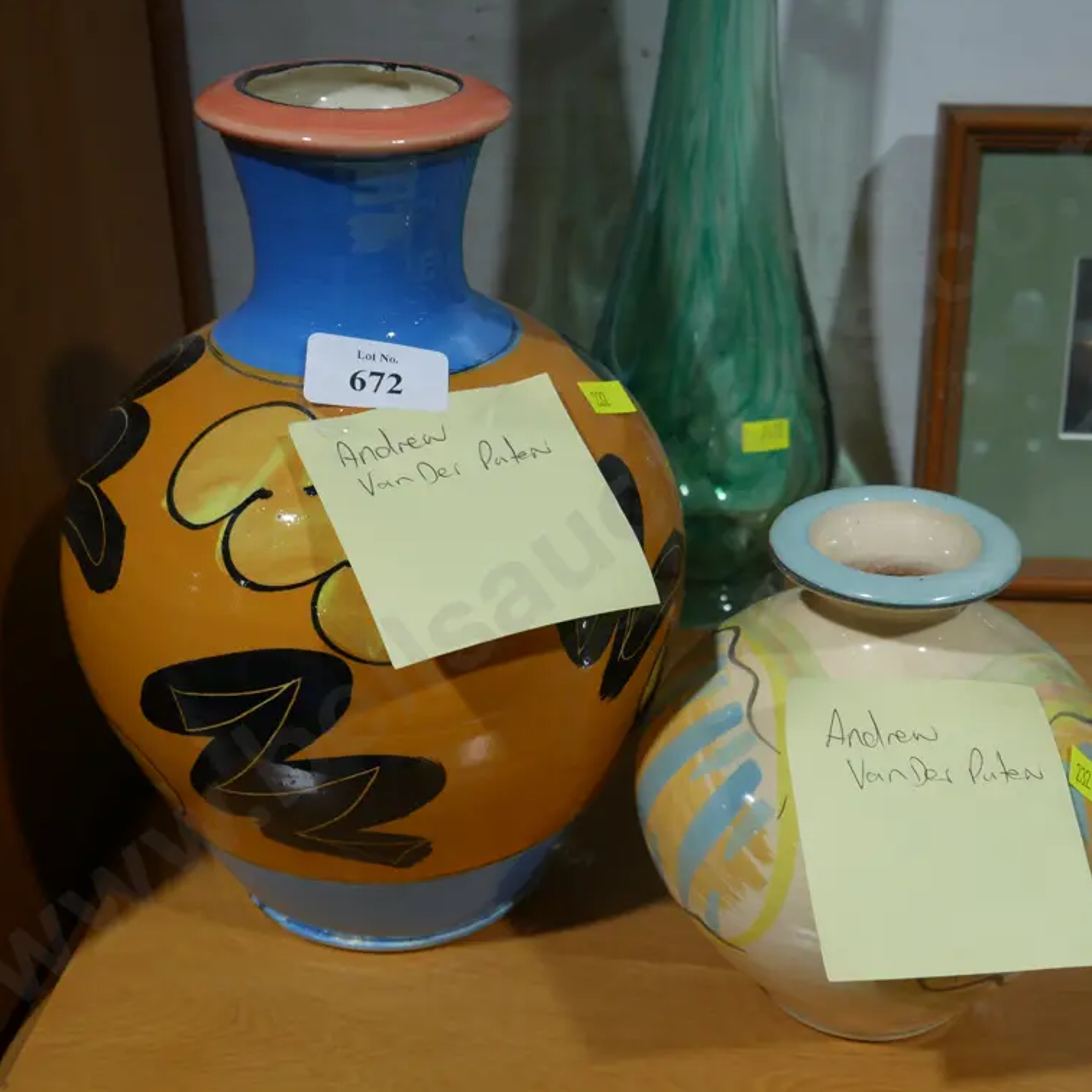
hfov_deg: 35.3
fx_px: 1713
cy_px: 543
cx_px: 583
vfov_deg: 35.4
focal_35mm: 48
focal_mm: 20
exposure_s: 1/60
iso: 250
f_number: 4.4
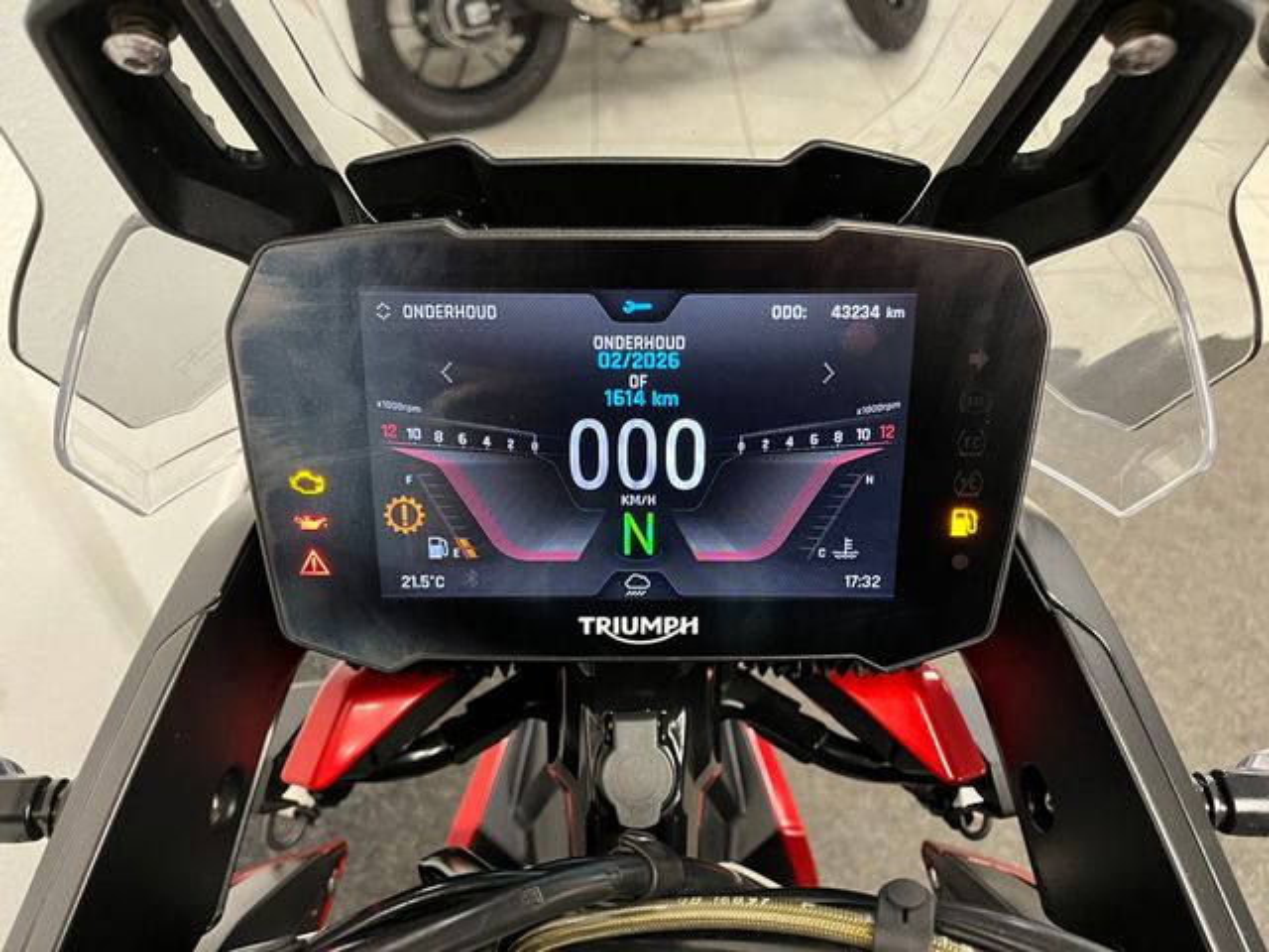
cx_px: 634
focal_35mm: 26
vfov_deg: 53.1
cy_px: 476
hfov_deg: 67.3
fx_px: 953
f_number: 1.6
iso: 500
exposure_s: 1/50
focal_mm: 5.1
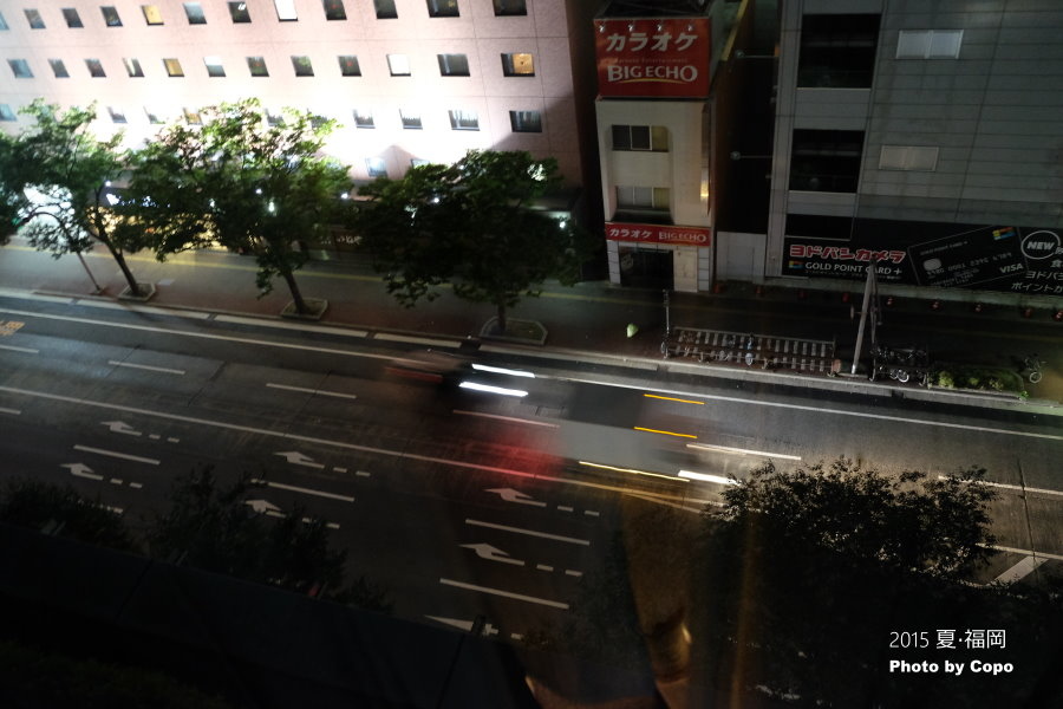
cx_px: 532
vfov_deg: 47.9
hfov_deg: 67.4
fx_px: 797
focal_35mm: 27
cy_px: 354
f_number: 2.8
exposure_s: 1/3.1
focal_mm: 18
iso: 2500
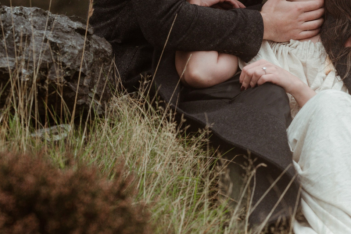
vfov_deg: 3.8
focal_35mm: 362
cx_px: 276
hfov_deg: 5.7
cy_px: 95
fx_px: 3530
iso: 500
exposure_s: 1/500
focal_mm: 135
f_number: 4
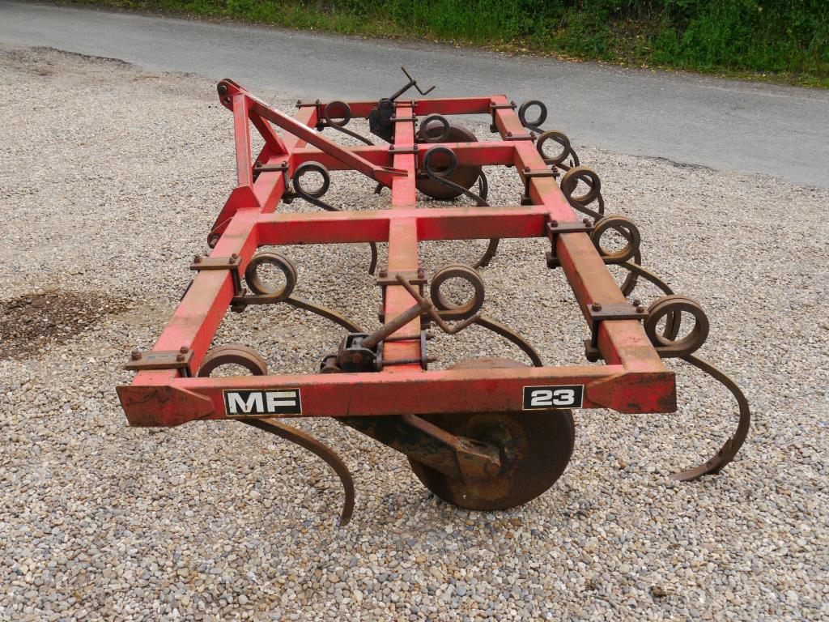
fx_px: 766
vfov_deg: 44.2
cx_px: 414
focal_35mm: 32
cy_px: 311
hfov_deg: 56.8
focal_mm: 16
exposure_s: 1/320
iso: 160
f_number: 6.3
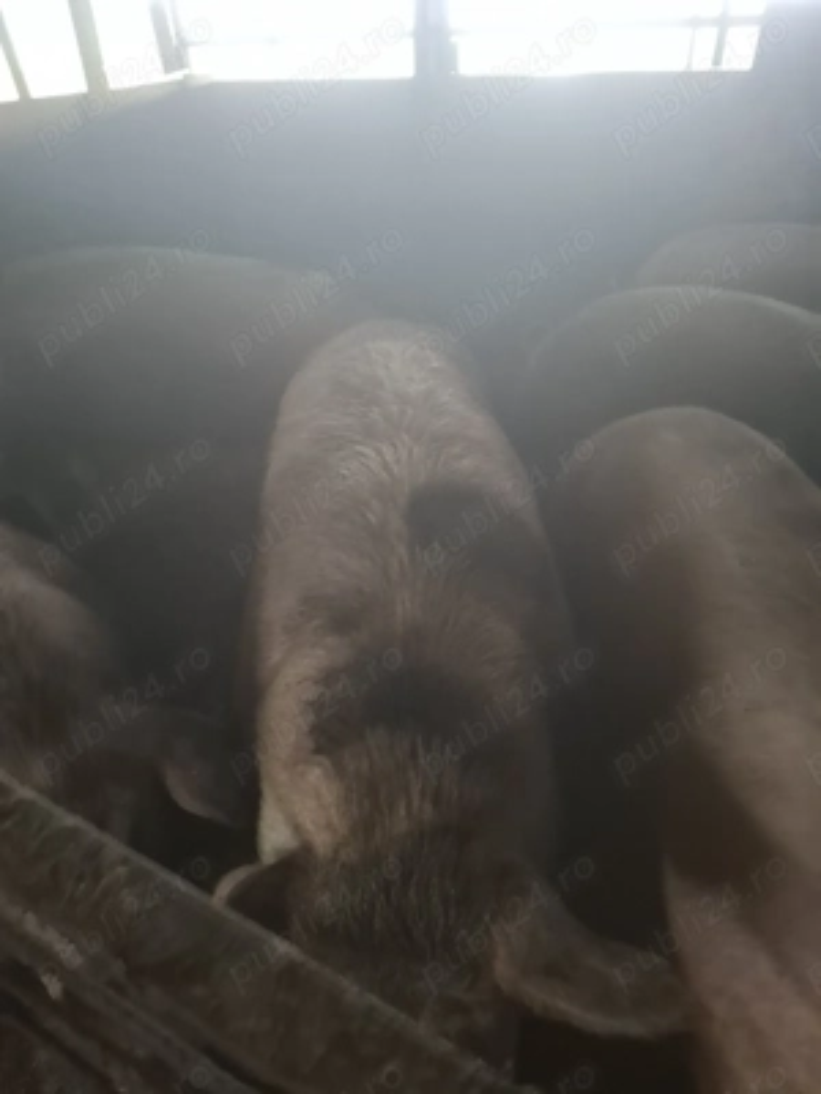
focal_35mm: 23
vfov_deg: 73.9
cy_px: 547
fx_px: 727
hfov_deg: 58.9
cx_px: 410
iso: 500
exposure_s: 1/25
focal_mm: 5.54
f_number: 1.8
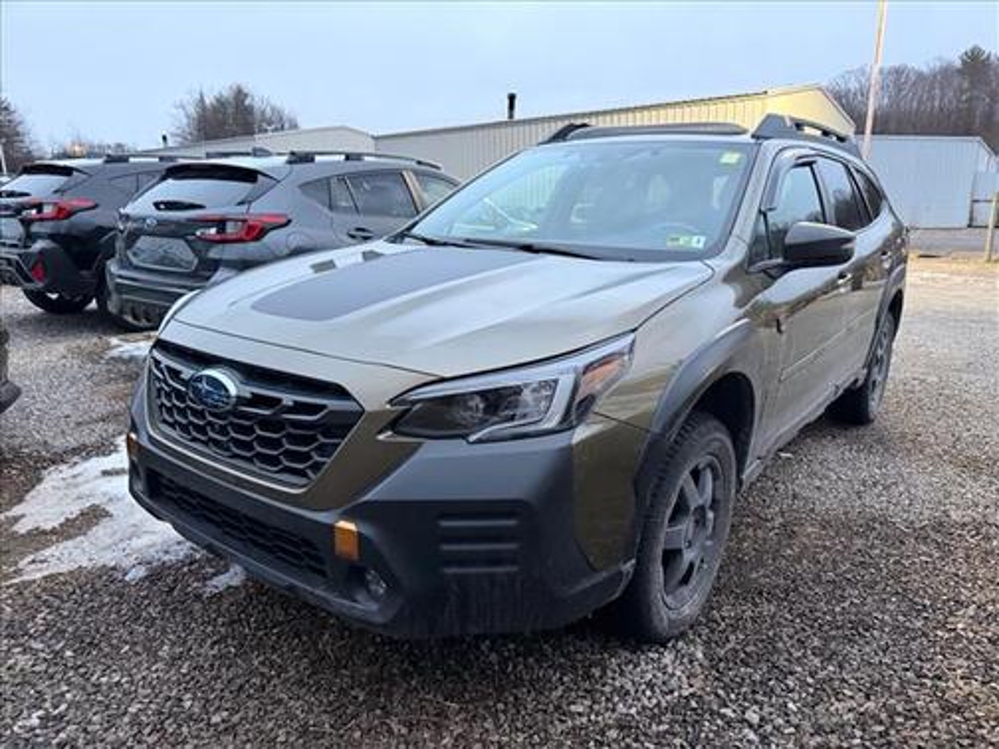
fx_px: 693
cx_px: 500
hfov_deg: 71.6
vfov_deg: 56.8
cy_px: 374
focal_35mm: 24
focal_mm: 6.76
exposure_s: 1/60
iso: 800
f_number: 1.78
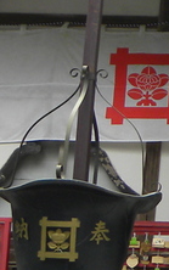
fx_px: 1097
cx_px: 506
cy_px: -5
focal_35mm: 149
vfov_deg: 13.8
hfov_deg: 7.7
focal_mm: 4.6
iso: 64
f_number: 3.2
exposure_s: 1/61
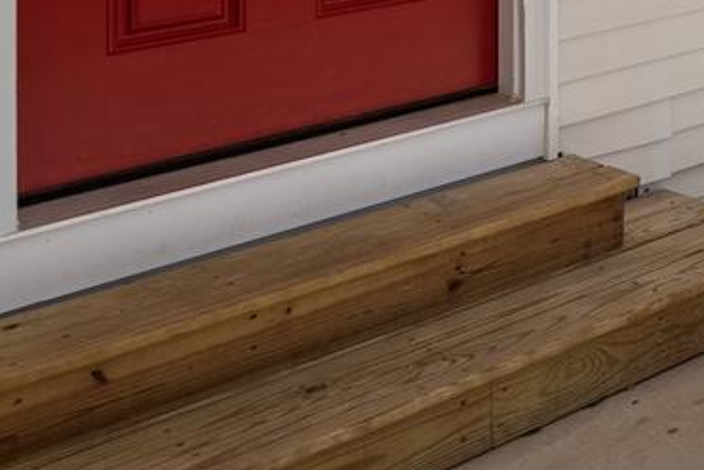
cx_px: 1246
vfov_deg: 17.0
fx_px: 1369
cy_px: -302
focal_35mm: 70
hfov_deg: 20.7
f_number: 8
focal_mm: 18
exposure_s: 1/160
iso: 125
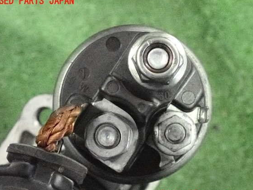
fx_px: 789
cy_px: 98
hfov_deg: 18.2
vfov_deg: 13.7
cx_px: 128
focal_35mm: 108
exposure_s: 1/100
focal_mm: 18
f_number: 4.9
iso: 12800
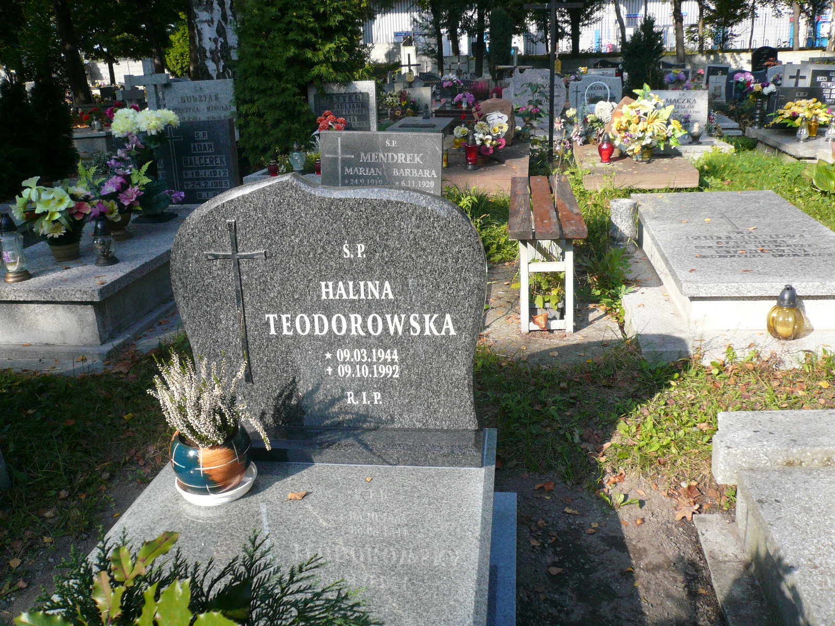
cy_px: 313
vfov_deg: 46.8
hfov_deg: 60.0
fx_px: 724
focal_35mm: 30
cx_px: 418
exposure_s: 1/640
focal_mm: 4.6
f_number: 2.8
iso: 100
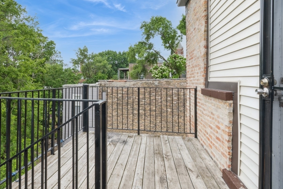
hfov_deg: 83.6
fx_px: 157
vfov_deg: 61.8
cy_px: 84
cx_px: 124
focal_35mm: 20
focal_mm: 10
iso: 100
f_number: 22
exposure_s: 1/5
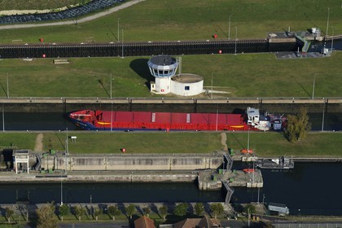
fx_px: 1377
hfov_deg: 14.2
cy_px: 114
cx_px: 171
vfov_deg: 9.5
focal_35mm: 145
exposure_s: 1/800
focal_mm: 145
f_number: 11
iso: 400
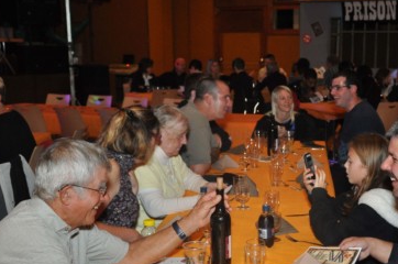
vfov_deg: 23.3
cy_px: 154
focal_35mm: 58
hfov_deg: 34.3
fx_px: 640
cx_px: 258
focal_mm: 28
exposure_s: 1/60
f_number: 4
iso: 800
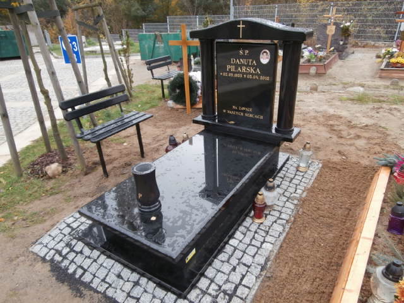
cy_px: 152
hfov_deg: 71.6
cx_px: 202
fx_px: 280
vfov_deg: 56.8
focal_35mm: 24
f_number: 3
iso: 100
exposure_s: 1/125
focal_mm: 4.2
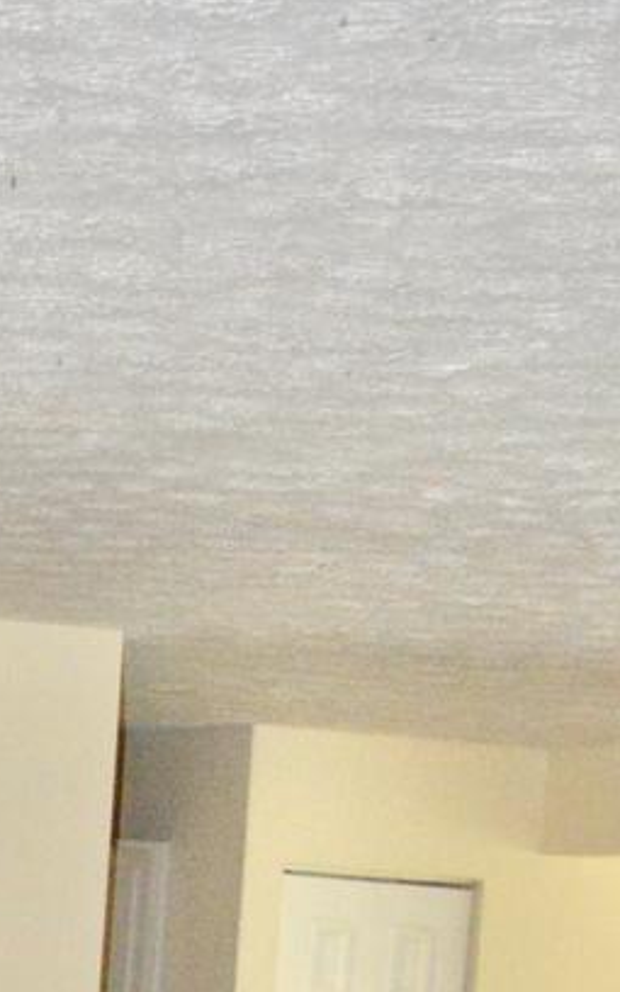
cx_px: -587
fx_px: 3731
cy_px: 1343
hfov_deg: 9.0
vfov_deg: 14.4
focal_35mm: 138
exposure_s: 1/60
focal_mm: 24
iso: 3200
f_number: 4
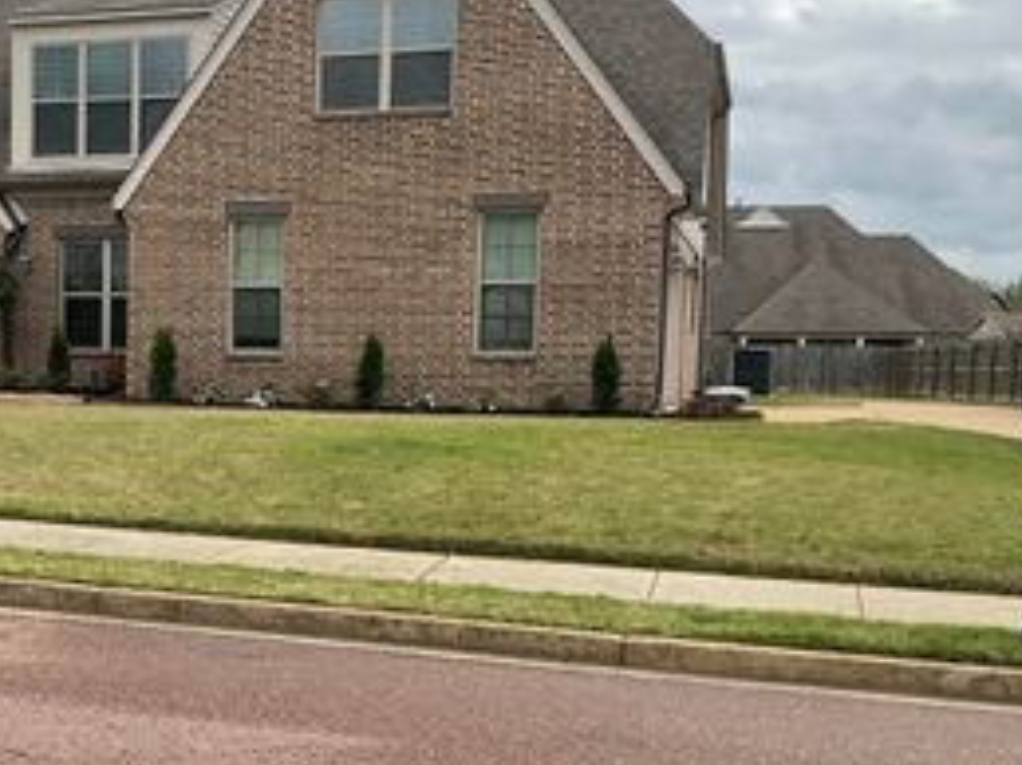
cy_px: 511
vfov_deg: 25.9
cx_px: 166
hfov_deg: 33.1
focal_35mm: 56
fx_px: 1653
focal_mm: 3
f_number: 1.8
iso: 16
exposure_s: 1/2538
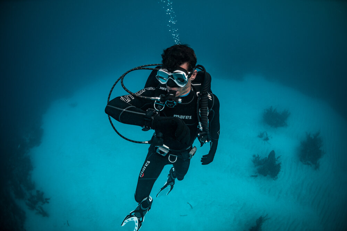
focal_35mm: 16
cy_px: 116
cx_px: 174
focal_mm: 16
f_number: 4.5
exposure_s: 1/500
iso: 640
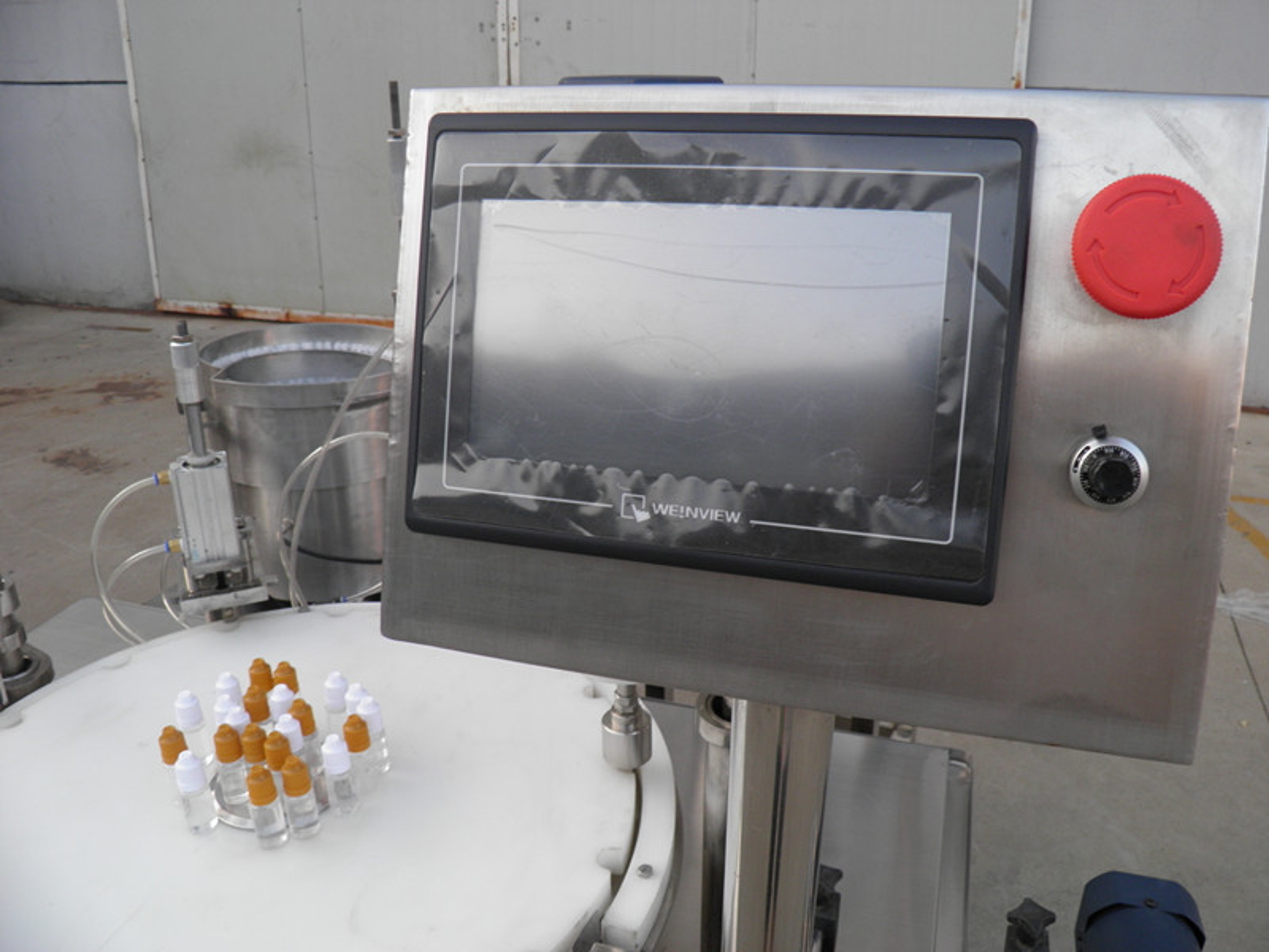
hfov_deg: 63.4
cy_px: 476
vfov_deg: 49.7
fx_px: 1026
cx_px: 634
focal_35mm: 28
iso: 50
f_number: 4
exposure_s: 1/40
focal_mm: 4.9
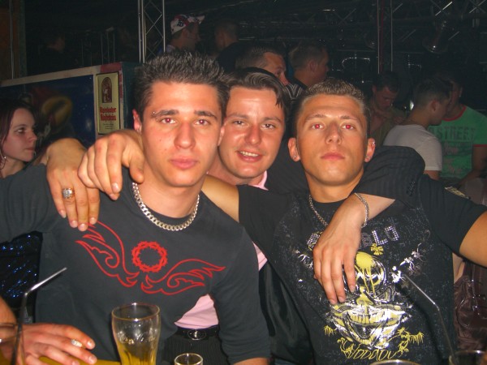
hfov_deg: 49.0
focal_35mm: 38
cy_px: 182
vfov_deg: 37.7
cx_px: 244
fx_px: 535
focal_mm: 7.9
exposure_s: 1/60
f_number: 2.8
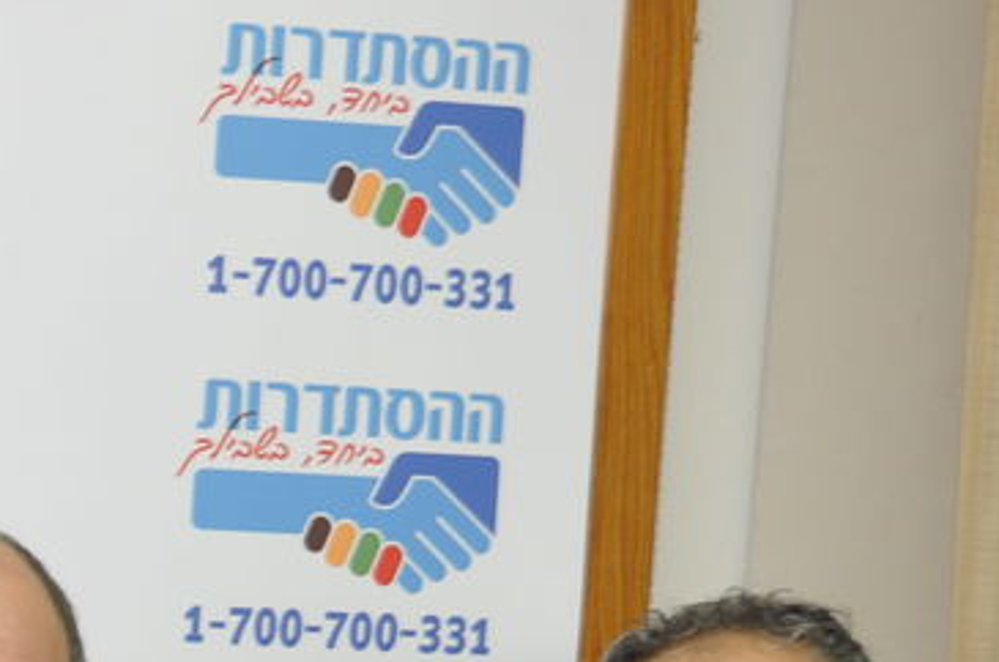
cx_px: -495
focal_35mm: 138
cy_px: 1134
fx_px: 3823
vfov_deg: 9.5
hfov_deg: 14.0
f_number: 5
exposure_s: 1/60
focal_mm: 24
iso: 400
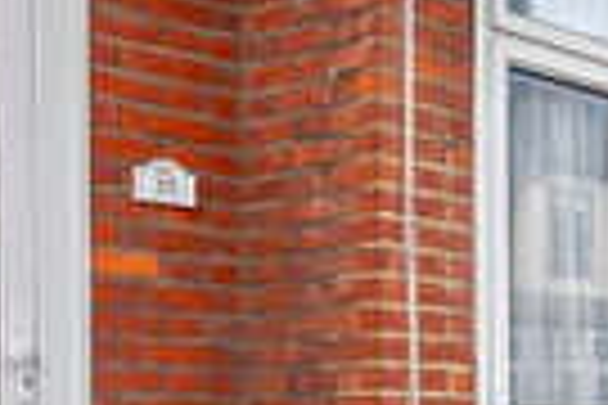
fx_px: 1402
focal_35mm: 83
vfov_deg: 16.1
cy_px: 400
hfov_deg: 21.2
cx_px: 869
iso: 200
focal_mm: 16
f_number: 5
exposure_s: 1/100
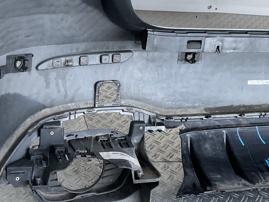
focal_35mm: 62
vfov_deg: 23.7
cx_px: 102
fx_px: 482
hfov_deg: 31.1
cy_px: 100
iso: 80
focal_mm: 3
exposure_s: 1/60
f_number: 1.8
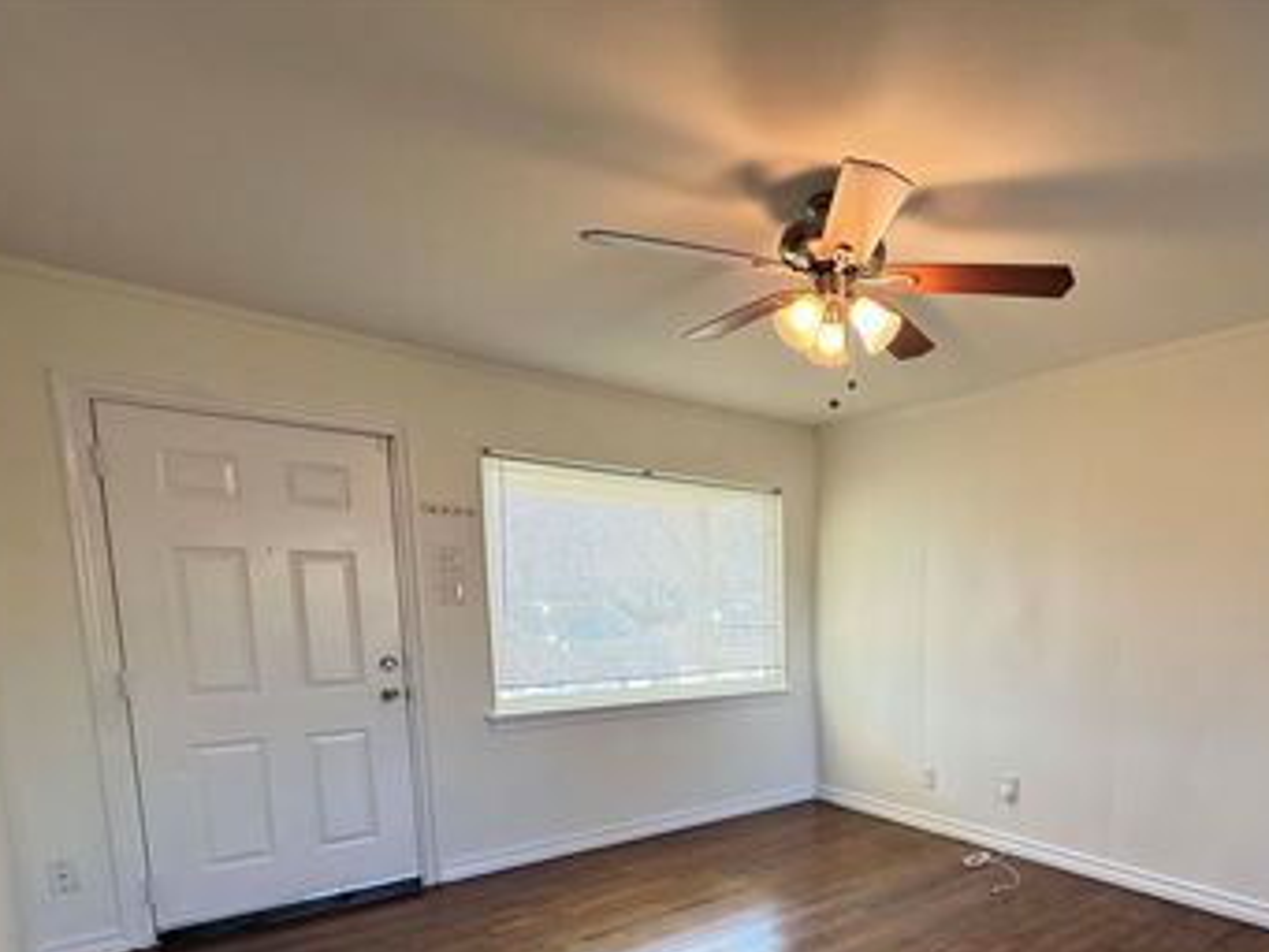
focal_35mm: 21
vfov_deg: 60.5
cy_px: 695
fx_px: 770
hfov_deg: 75.0
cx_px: 901
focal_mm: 2.22
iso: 250
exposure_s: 1/120
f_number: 2.2
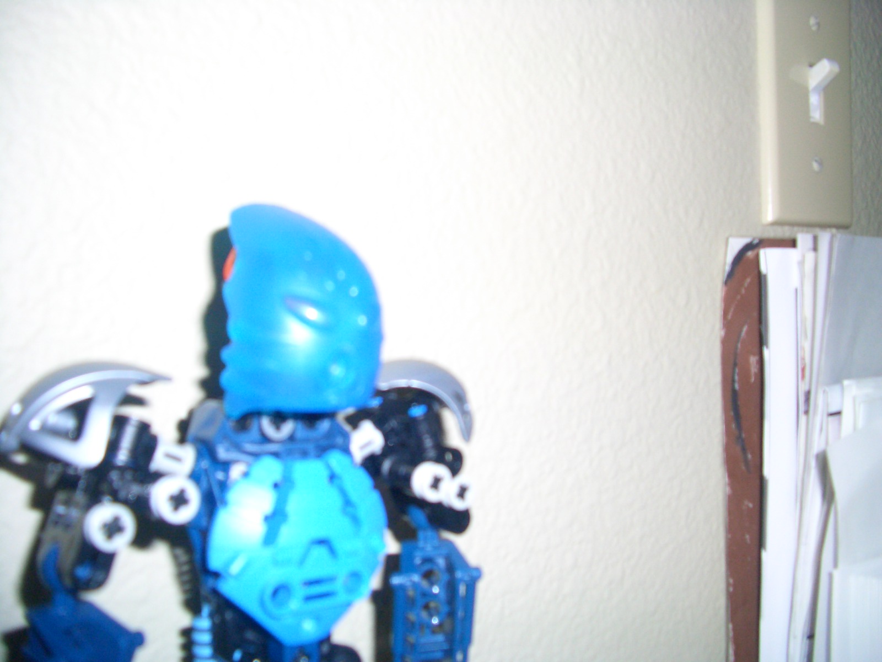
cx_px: 441
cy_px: 331
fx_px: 892
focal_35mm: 35
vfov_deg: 40.7
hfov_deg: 52.6
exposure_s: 1/60
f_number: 2.6
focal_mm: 5.8
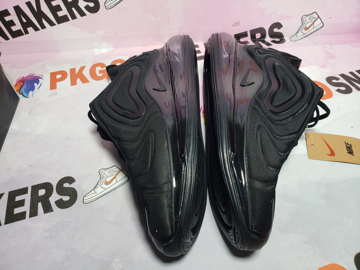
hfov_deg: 67.3
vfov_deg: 53.1
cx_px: 180
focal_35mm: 26
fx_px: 270
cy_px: 135
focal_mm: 4.3
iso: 50
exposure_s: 1/112
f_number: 2.4
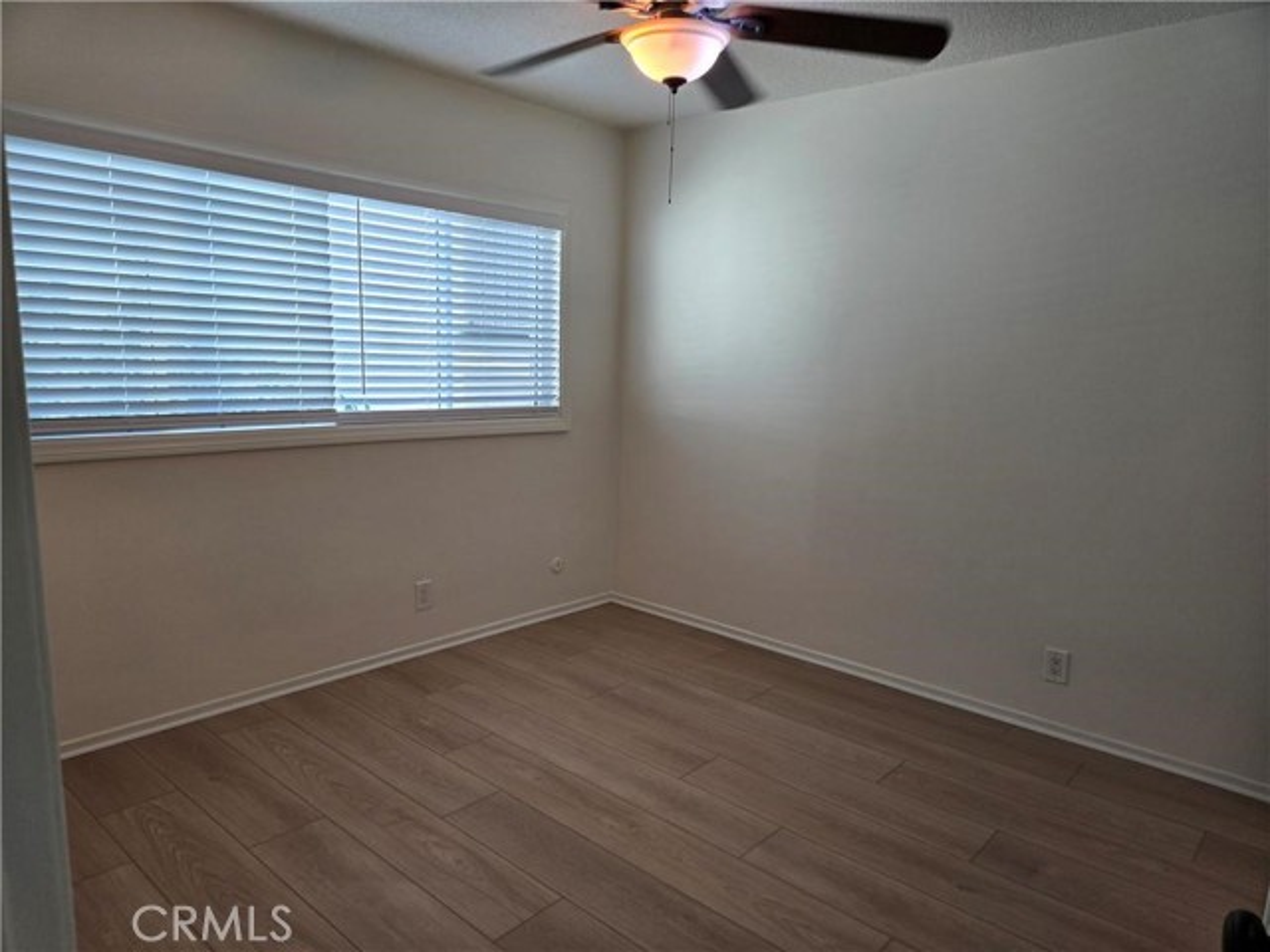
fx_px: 844
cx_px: 635
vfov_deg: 58.9
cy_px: 476
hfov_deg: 73.9
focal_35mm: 23
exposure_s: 1/120
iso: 64
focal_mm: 5.4
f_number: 1.8
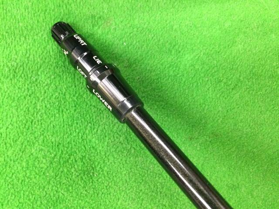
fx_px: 250
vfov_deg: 45.4
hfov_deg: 58.4
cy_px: 104
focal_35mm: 31
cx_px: 140
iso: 200
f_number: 2.4
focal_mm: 3.3
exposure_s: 1/24
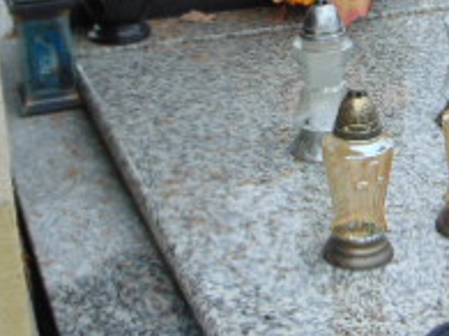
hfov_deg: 23.5
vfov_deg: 17.9
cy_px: 101
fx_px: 1063
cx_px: 364
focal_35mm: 82
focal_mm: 4.5
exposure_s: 1/125
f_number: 3
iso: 80
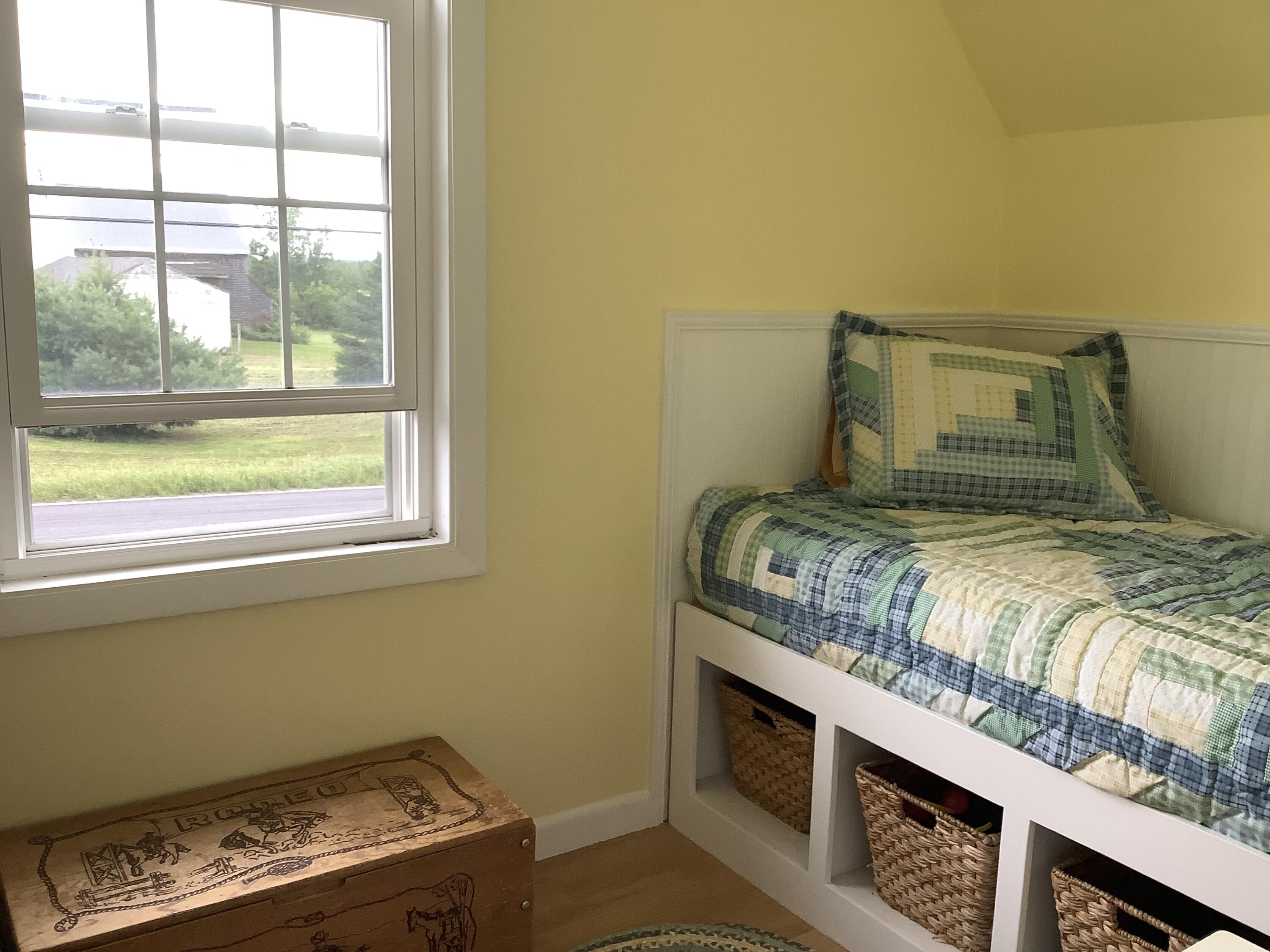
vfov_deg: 45.4
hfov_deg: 58.4
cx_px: 635
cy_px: 476
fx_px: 1137
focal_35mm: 31
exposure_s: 1/60
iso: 64
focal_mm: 3.3
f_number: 2.4
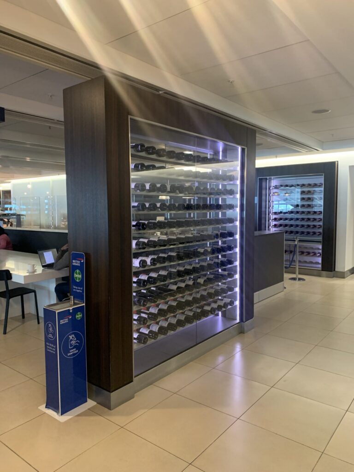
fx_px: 355
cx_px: 177
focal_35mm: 26
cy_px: 236
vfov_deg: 67.3
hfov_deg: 53.1
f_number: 1.8
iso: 250
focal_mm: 4.25
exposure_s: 1/50
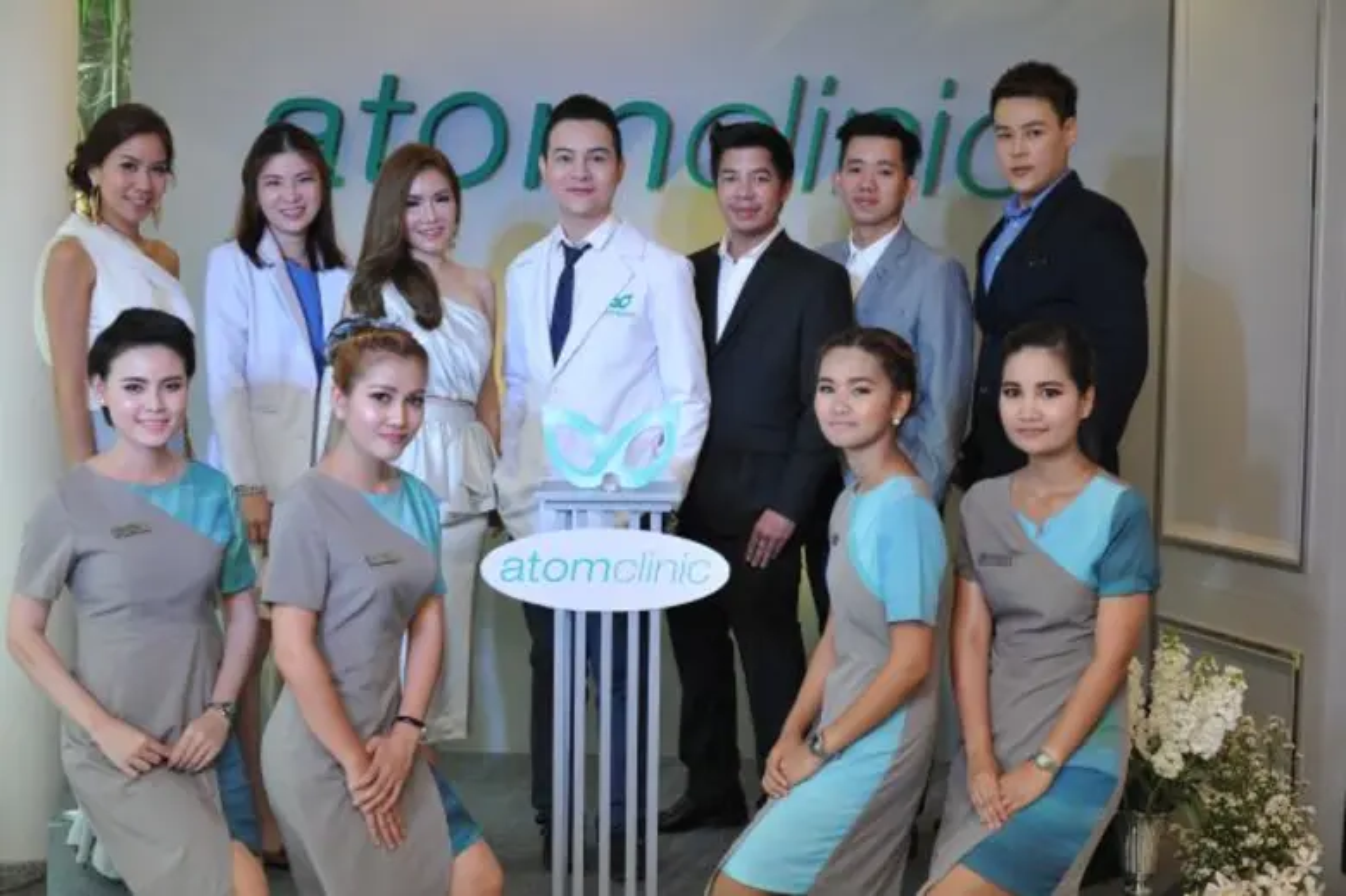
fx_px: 1868
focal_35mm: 50
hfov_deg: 39.6
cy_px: 448
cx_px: 673
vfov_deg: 27.0
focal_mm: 50
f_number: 3.2
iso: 200
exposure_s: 1/160
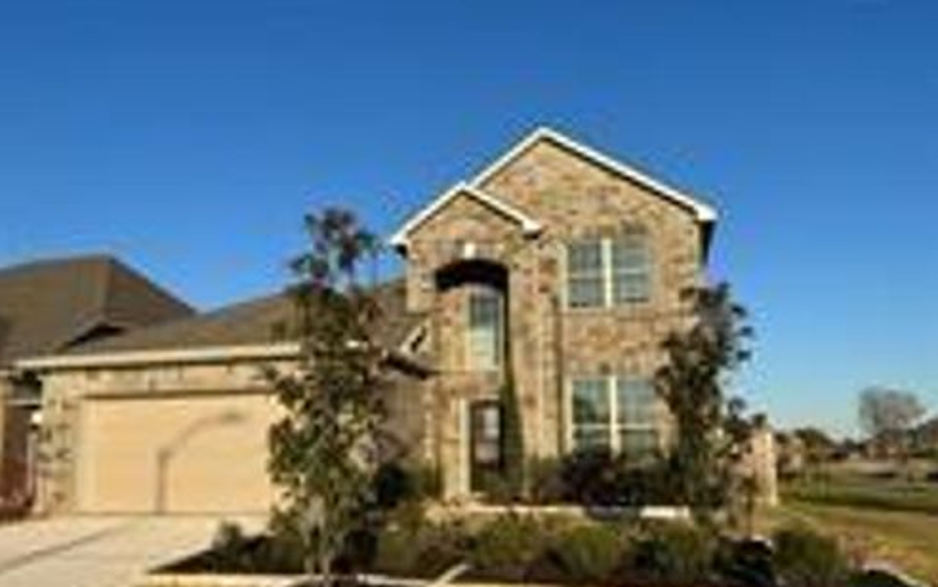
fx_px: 716
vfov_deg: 44.4
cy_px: 348
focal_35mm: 28
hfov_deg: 66.4
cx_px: 469
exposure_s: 1/3413
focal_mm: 5.1
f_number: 1.6
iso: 50
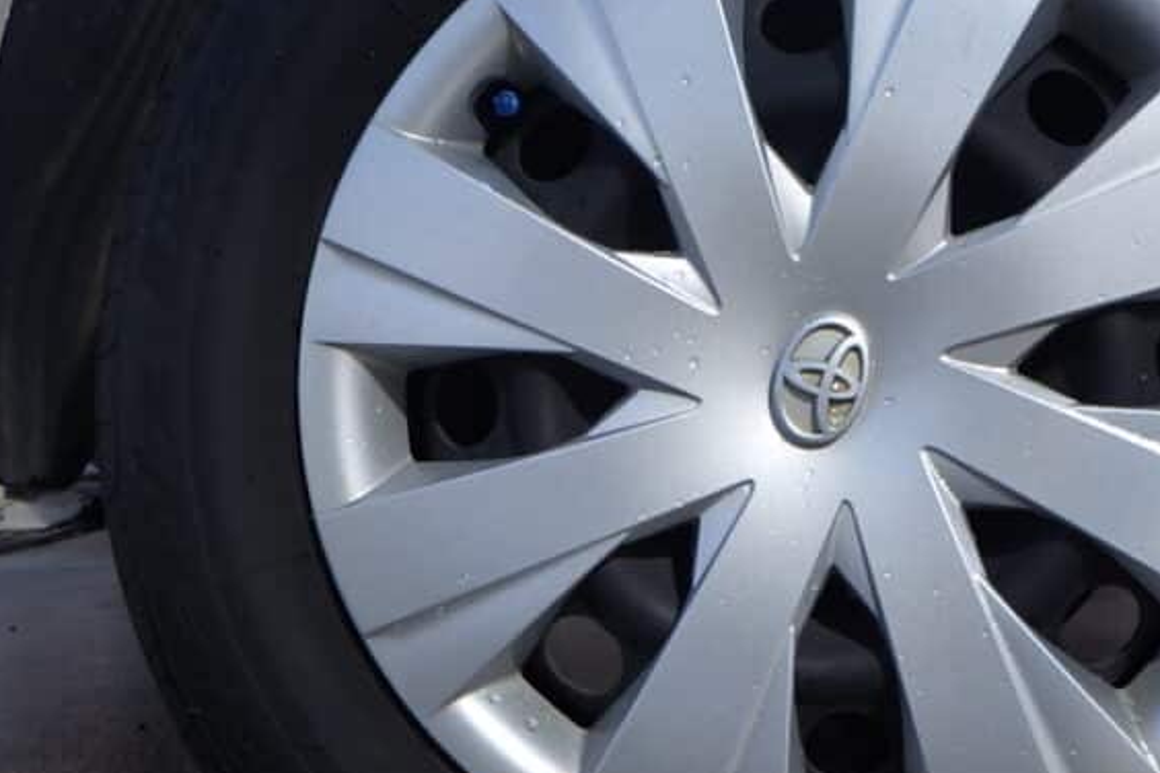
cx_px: 802
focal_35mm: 62
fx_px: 1998
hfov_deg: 32.0
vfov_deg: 21.9
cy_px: 368
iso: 125
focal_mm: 7.5
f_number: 5
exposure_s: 1/320
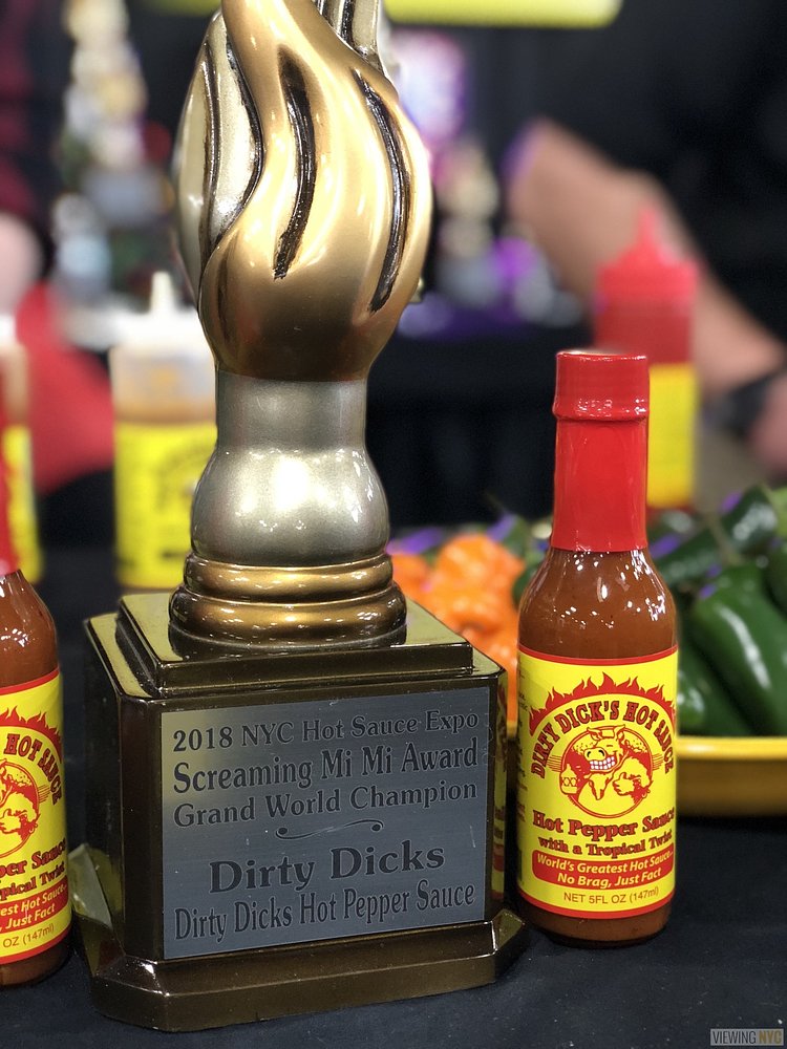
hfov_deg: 28.0
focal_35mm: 52
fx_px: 1576
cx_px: 394
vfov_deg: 36.8
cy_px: 524
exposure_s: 1/24
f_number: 2.4
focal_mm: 6
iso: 160
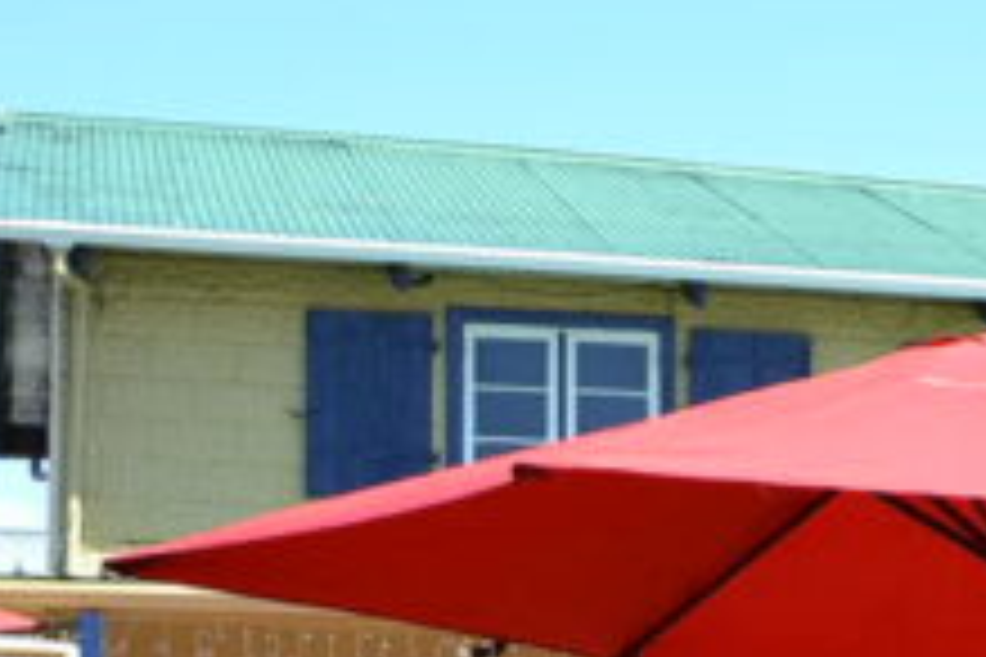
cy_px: 1019
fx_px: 3451
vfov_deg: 10.5
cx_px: 1436
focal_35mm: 126
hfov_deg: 15.2
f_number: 7.1
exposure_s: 1/200
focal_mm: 18
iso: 100
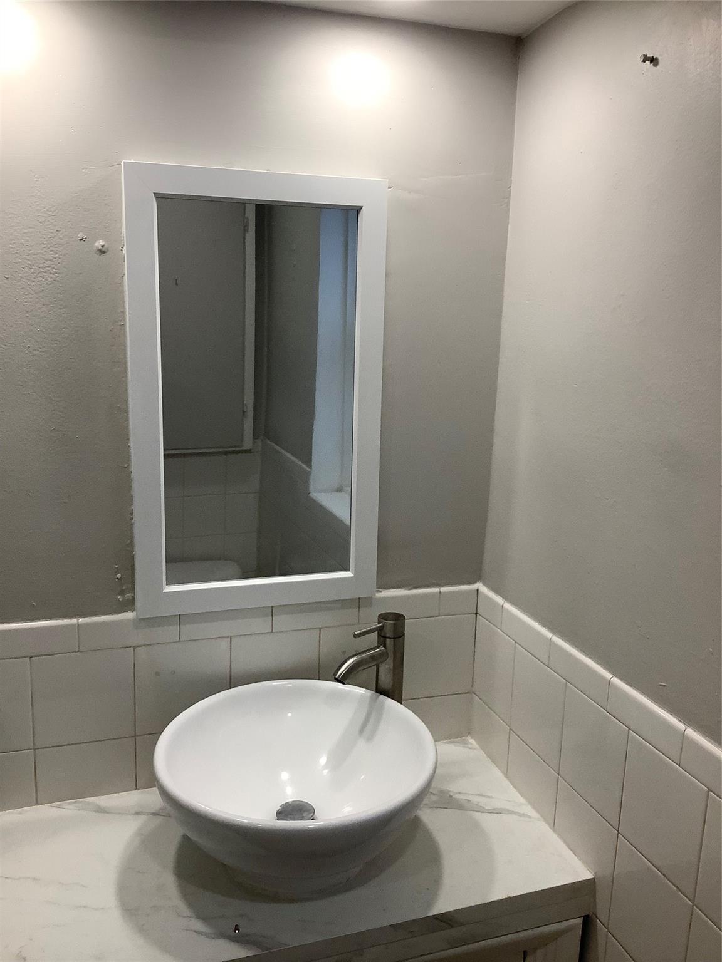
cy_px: 481
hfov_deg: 45.4
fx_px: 862
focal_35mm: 31
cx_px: 361
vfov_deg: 58.4
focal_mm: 3.3
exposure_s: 1/120
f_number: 2.4
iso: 64
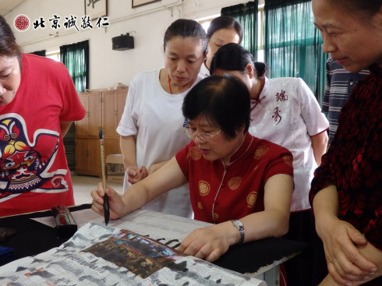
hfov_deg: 55.4
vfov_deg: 42.9
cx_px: 191
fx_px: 364
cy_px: 143
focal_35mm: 33
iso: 800
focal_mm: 6
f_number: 3.4
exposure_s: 1/40
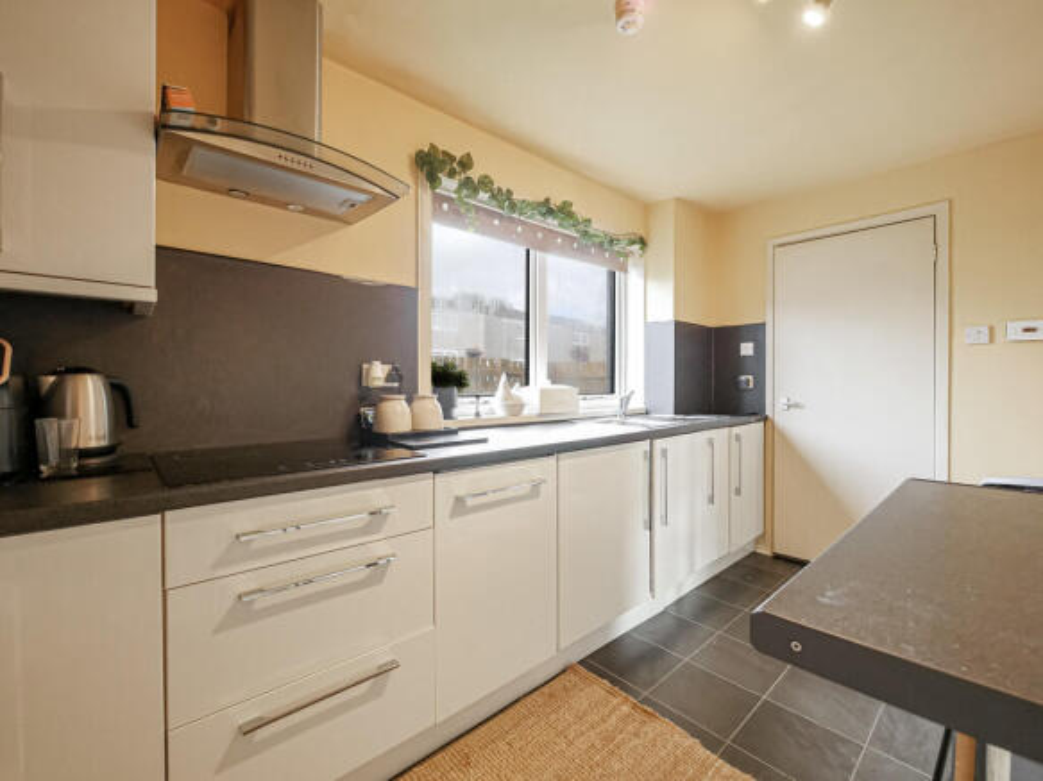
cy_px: 390
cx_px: 522
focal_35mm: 14
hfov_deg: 102.1
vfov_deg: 85.7
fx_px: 422
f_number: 4
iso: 800
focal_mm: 7
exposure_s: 1/60
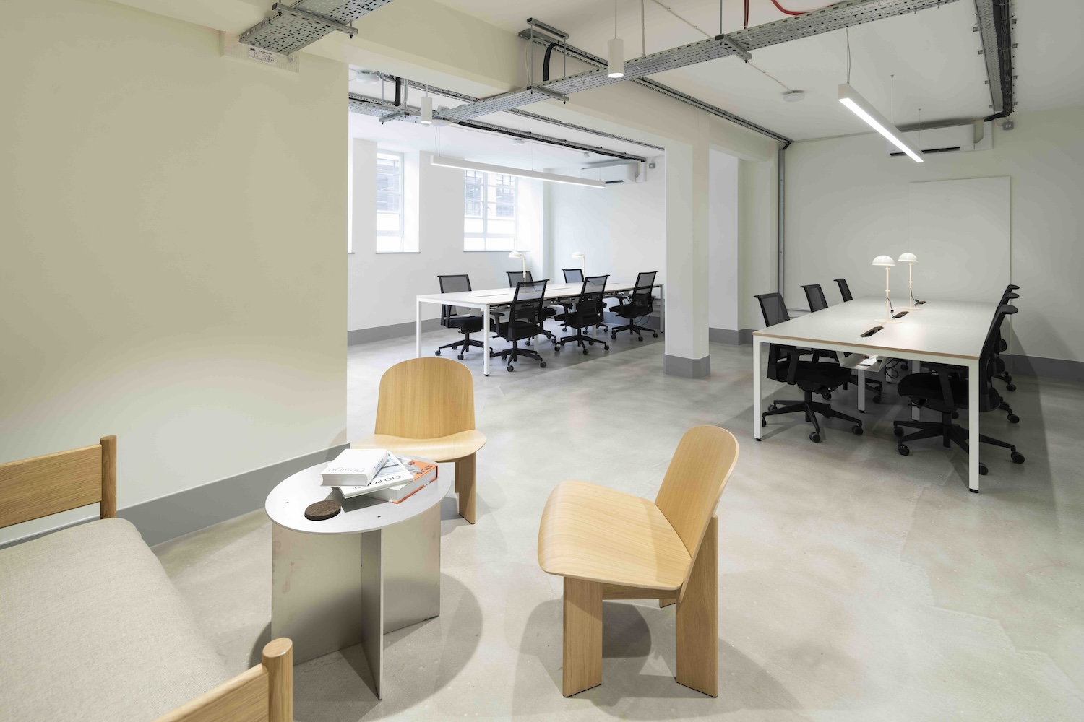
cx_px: 542
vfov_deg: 70.4
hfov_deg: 93.3
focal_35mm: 17
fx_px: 512
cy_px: 361
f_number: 8
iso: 100
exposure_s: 1/3
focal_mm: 17
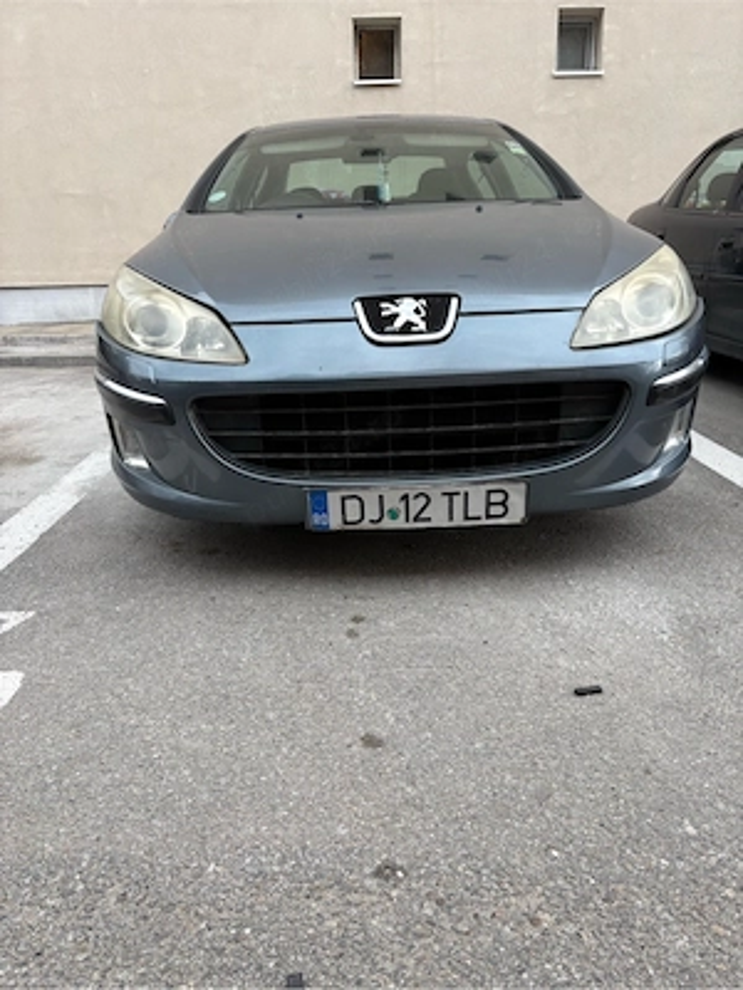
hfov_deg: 53.1
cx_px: 372
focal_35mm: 26
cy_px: 495
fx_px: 744
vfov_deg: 67.3
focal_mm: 5.96
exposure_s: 1/239
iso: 40
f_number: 1.6
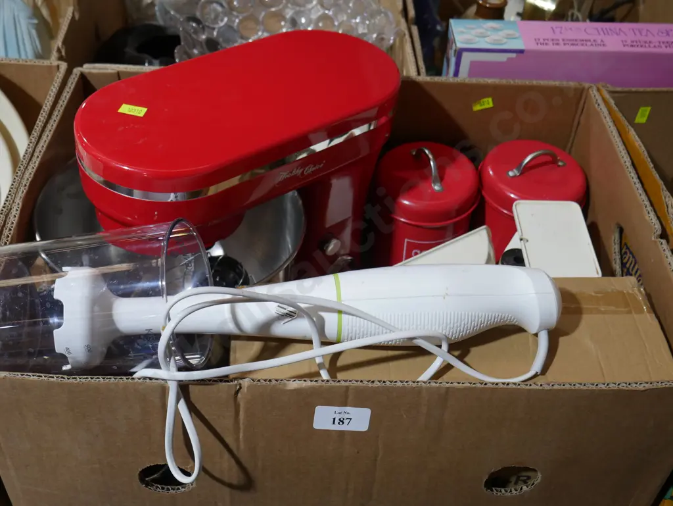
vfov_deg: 34.4
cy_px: 253
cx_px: 336
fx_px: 817
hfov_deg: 44.8
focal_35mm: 42
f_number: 4.6
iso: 500
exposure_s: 1/60
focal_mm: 21
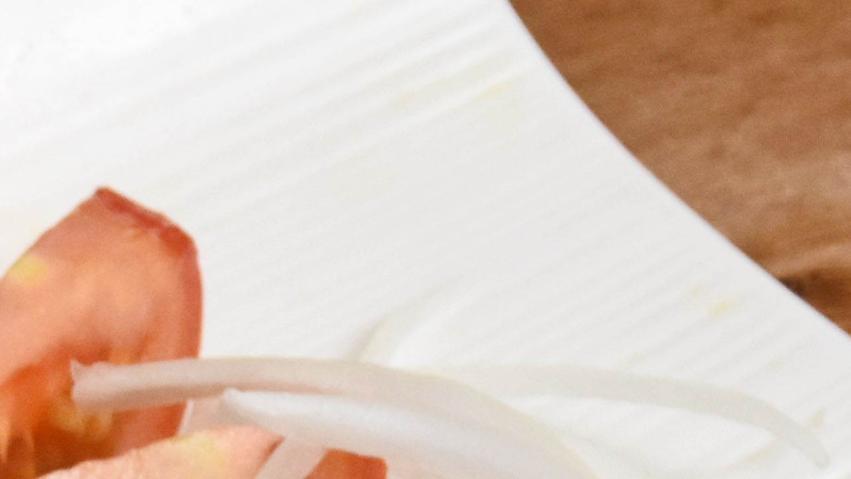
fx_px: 7479
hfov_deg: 6.3
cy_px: 1229
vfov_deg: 3.6
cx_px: -868
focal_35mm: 331
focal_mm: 45
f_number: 11
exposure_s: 1/80
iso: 2000
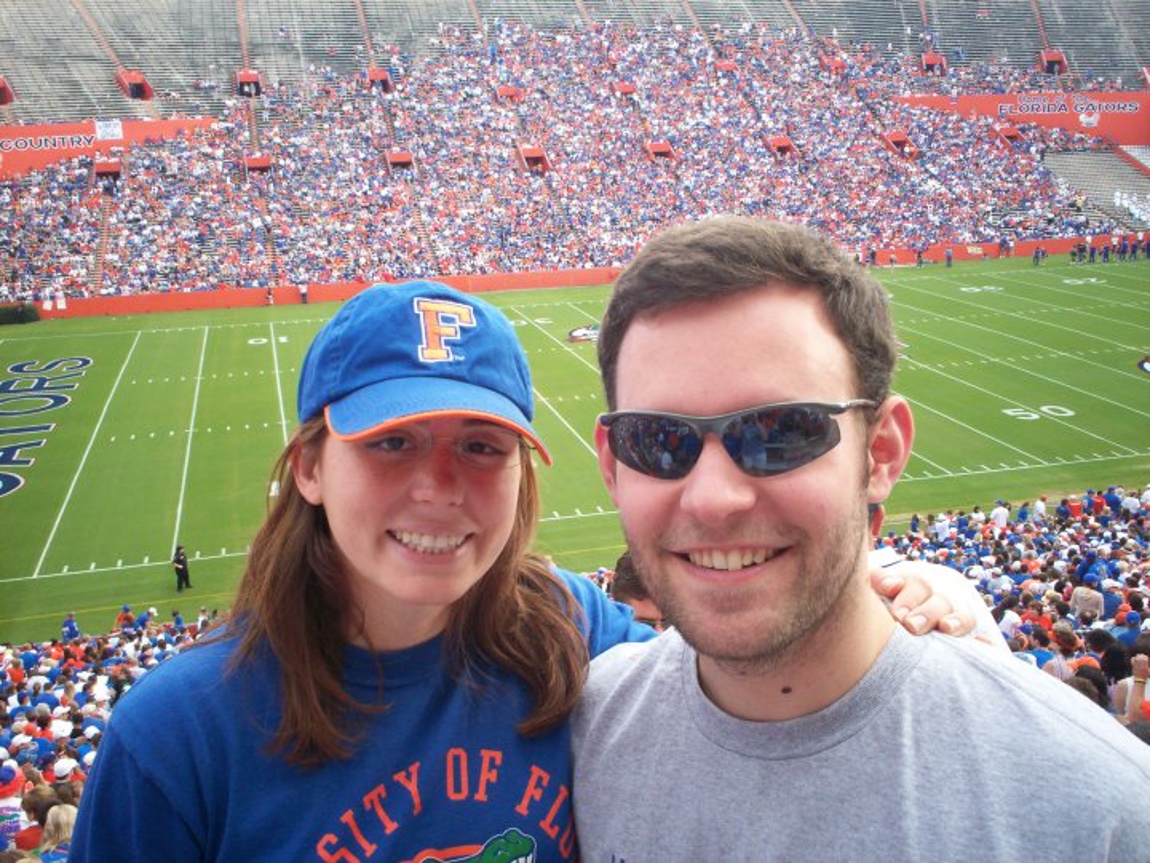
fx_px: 1196
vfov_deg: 39.7
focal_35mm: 36
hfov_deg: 51.4
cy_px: 432
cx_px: 575
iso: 100
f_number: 4.5
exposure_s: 1/115
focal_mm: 6
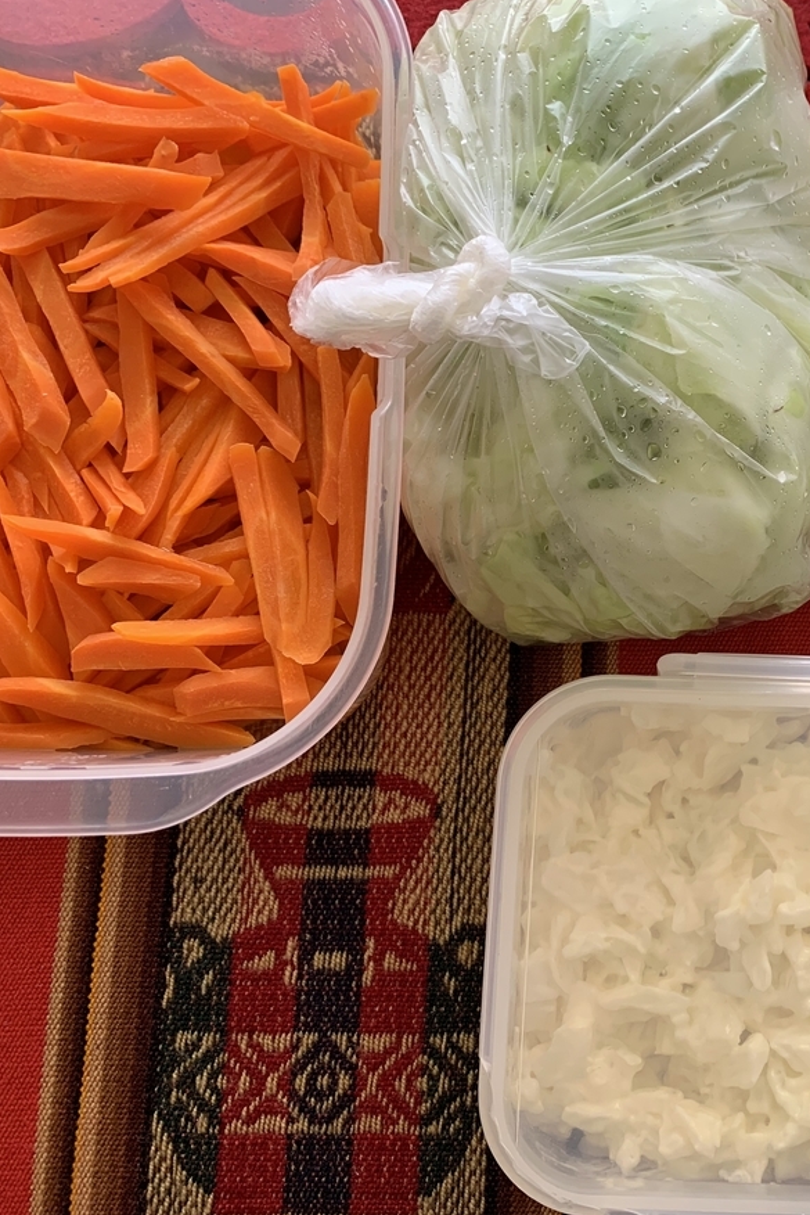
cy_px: 604
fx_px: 1248
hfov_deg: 34.1
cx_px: 717
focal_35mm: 37
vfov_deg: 51.9
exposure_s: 1/121
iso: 64
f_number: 1.8
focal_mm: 4.25
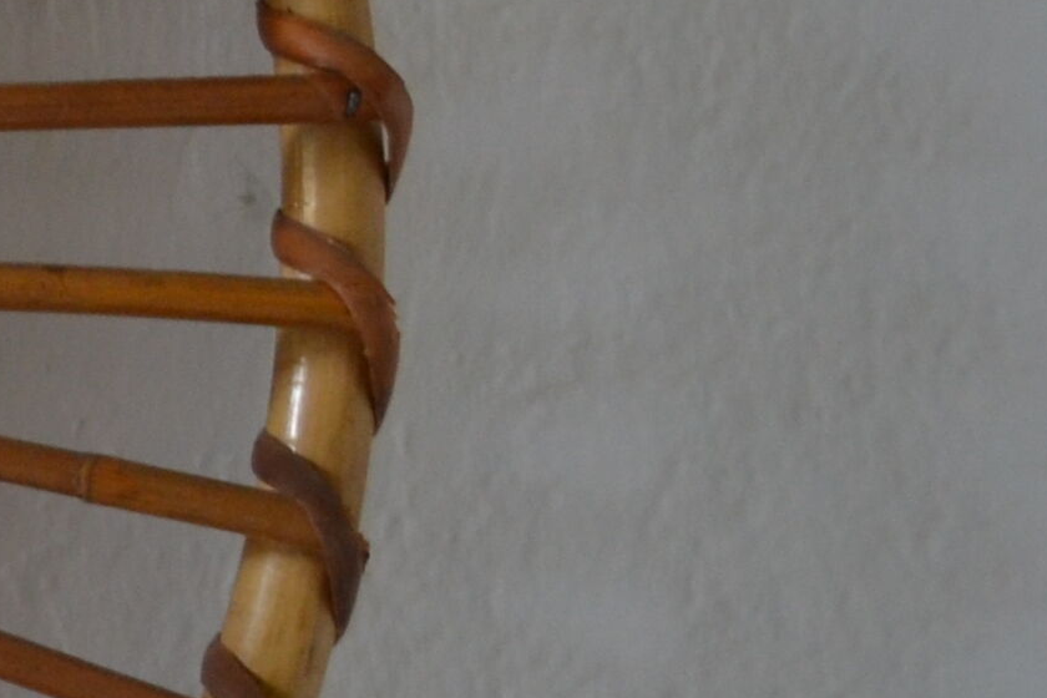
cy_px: 192
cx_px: -1668
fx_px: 5264
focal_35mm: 181
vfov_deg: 7.6
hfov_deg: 9.7
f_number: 3.8
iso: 400
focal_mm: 22
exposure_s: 1/30
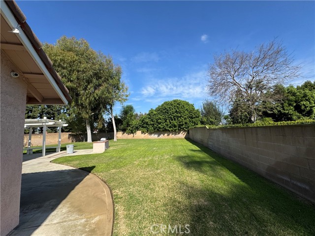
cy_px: 118
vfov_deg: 85.7
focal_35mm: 14
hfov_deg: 102.1
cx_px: 158
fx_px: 127
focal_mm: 2.22
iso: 50
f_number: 2.2
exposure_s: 1/1789
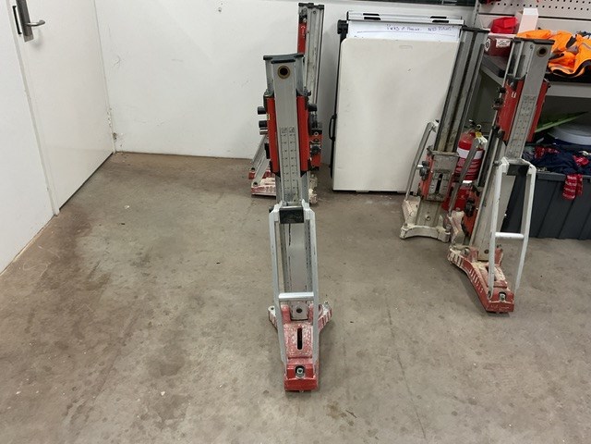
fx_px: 495
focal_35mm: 29
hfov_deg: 61.7
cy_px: 222
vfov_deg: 48.2
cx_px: 296
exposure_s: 1/60
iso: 100
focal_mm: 3
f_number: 1.8
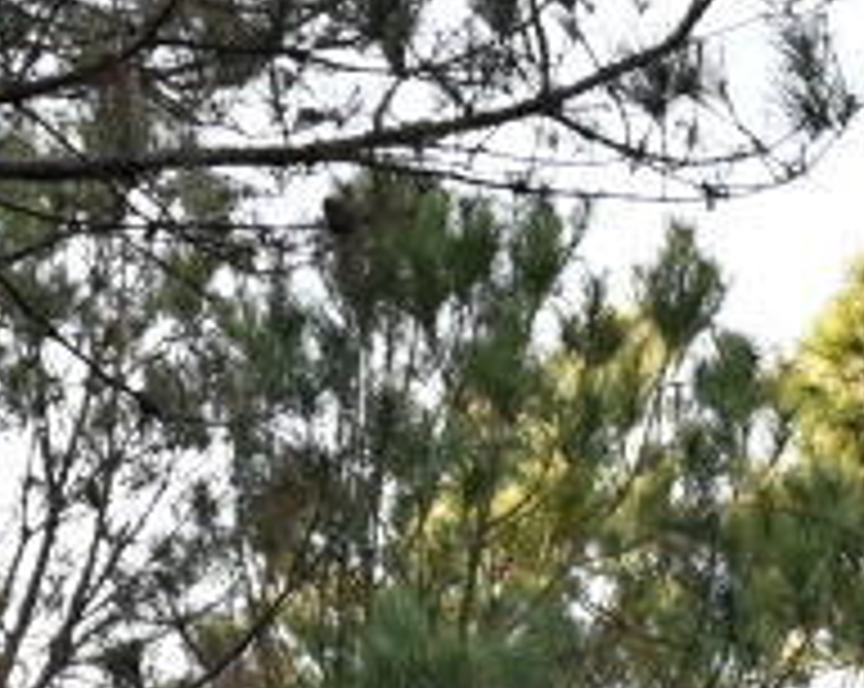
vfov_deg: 6.2
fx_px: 6077
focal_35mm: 238
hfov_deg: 7.9
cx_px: 1422
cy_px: 1578
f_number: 4.5
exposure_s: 1/250
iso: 200
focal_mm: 30
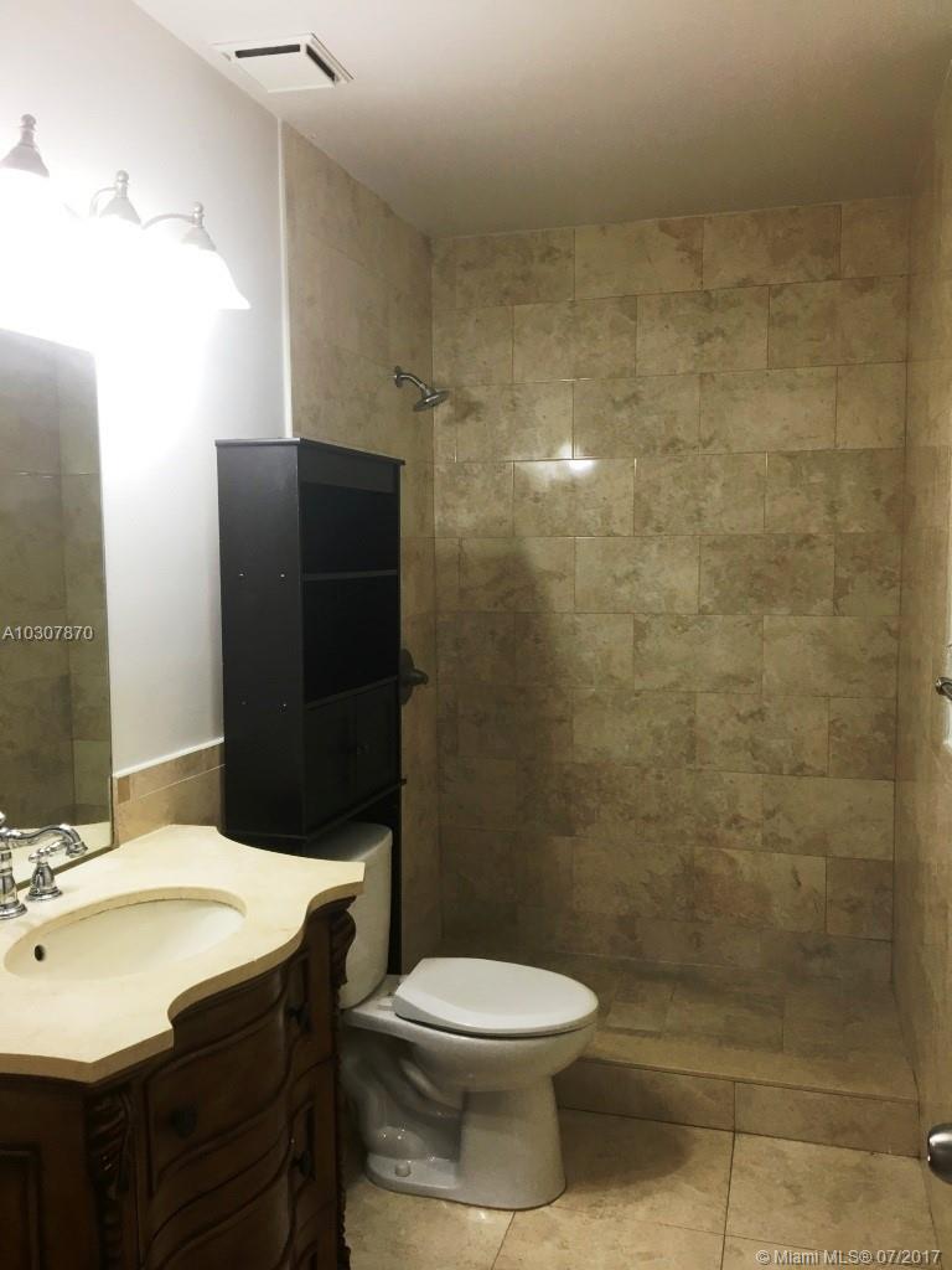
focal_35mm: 29
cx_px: 476
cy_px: 635
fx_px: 1063
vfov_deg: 61.7
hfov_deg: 48.2
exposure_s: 1/30
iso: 40
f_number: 2.2
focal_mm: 4.15
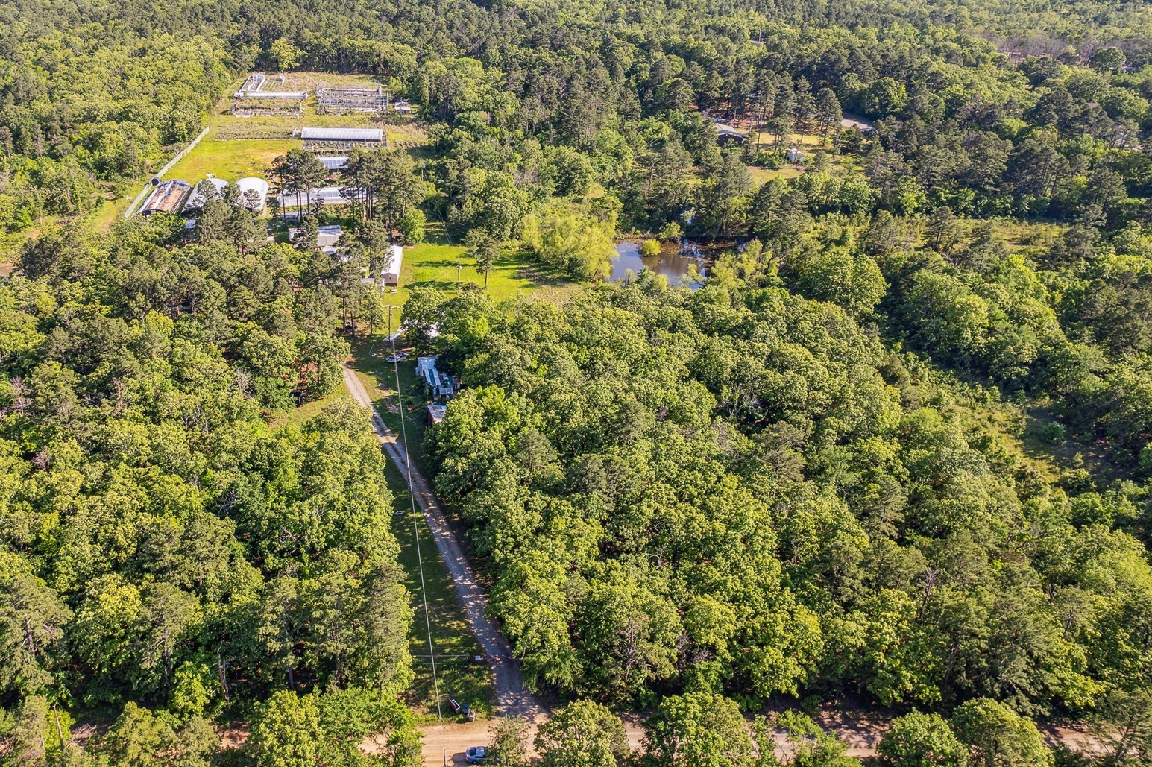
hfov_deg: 62.9
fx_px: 928
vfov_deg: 44.7
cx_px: 439
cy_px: 302
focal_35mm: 29
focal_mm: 8.4
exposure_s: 1/120
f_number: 2.8
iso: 100
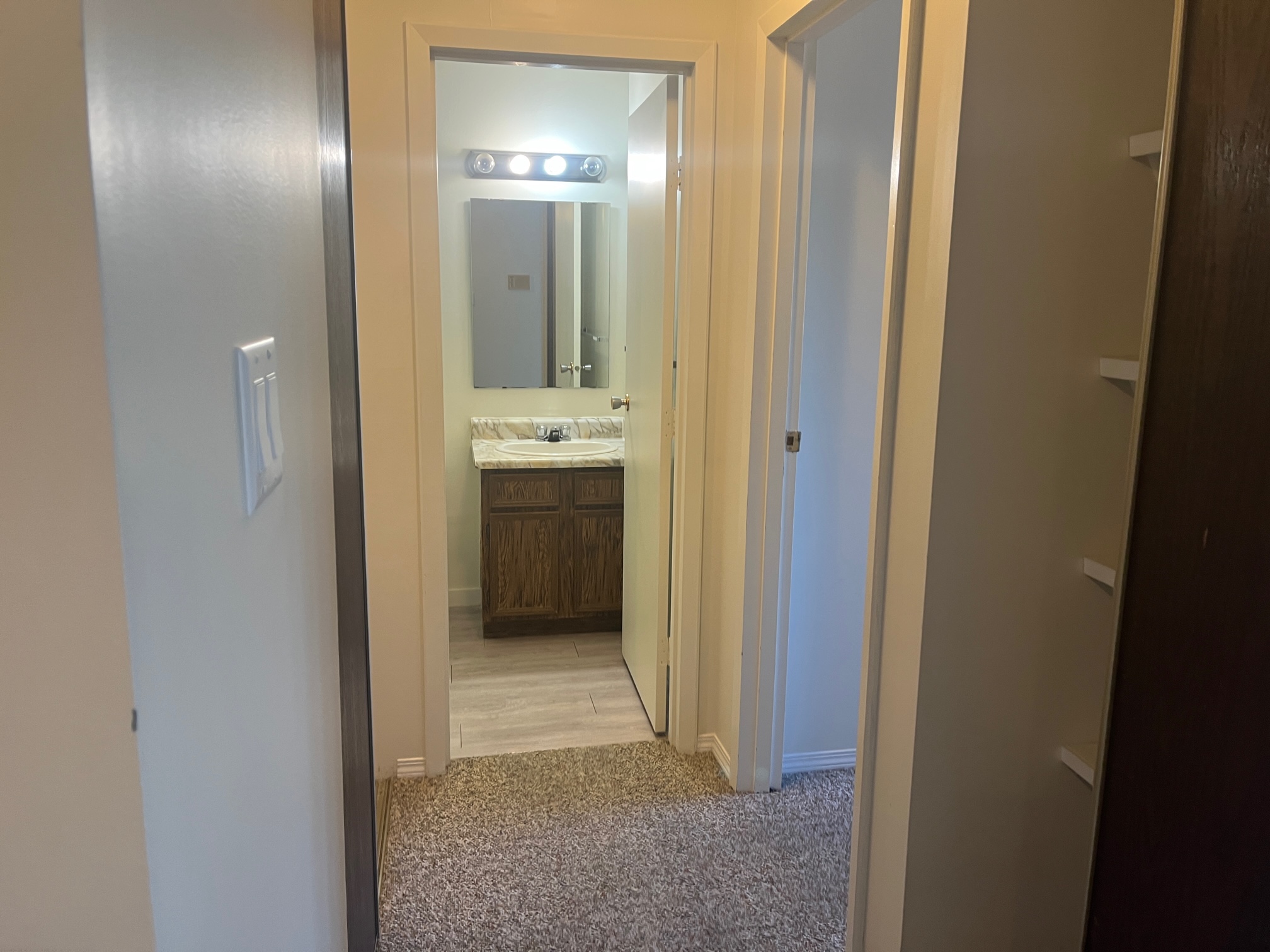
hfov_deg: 67.3
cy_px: 476
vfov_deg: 53.1
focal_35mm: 26
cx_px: 635
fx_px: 954
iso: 80
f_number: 1.6
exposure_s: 1/60
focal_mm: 5.1
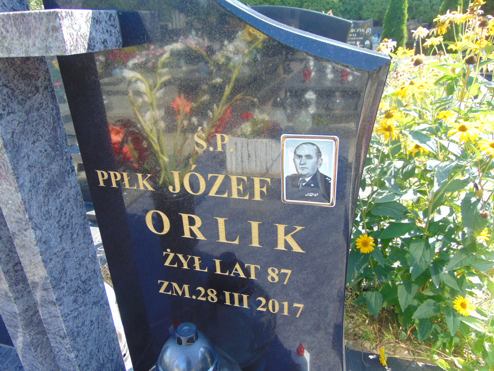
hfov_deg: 69.4
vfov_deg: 54.9
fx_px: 357
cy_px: 186
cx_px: 247
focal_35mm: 25
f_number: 3
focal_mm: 4.5
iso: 80
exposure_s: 1/125
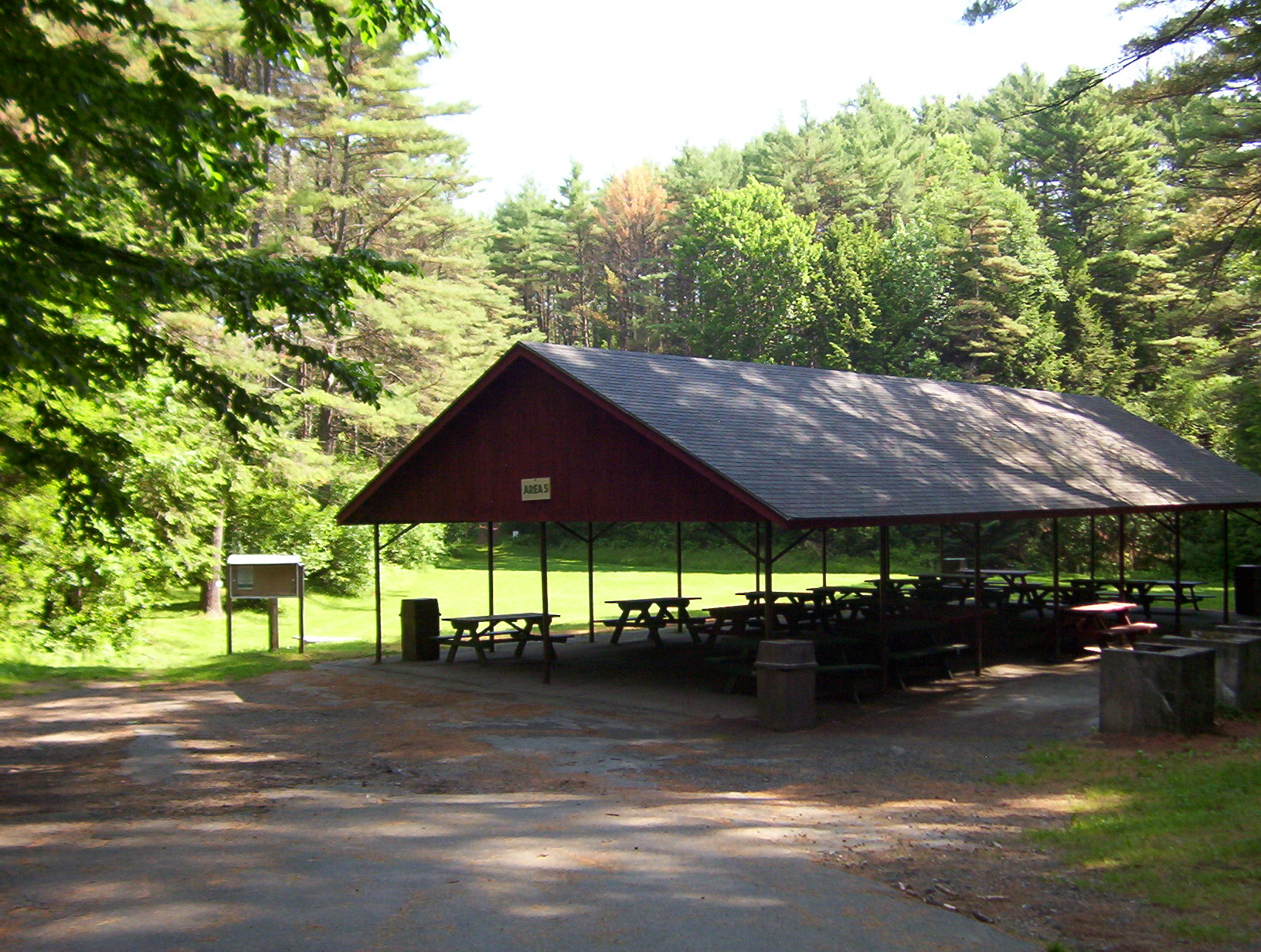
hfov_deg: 51.2
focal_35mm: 36
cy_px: 476
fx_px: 1315
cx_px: 630
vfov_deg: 39.8
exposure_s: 1/355
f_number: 2.76
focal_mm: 5.54
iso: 100
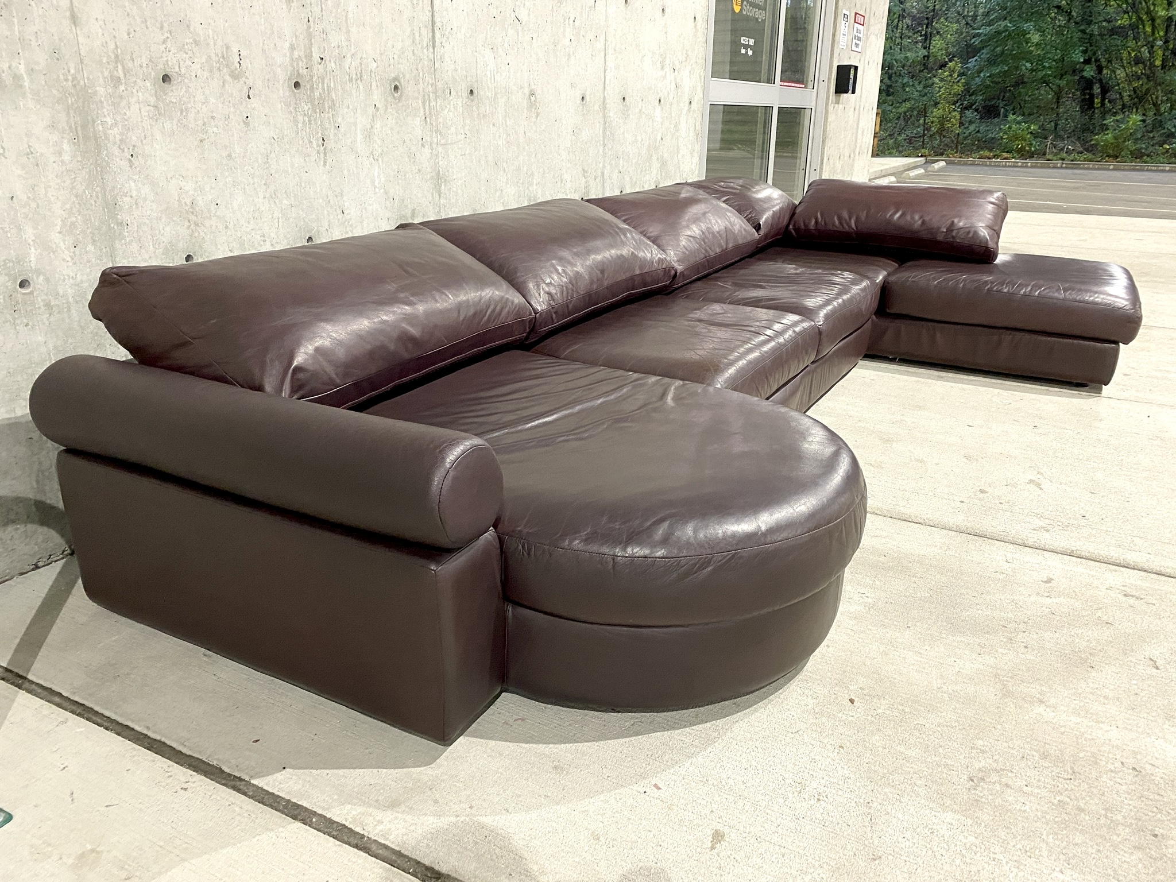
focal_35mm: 26
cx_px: 588
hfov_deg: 67.3
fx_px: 883
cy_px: 441
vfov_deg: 53.1
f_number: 1.8
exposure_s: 1/40
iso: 400
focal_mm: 4.25
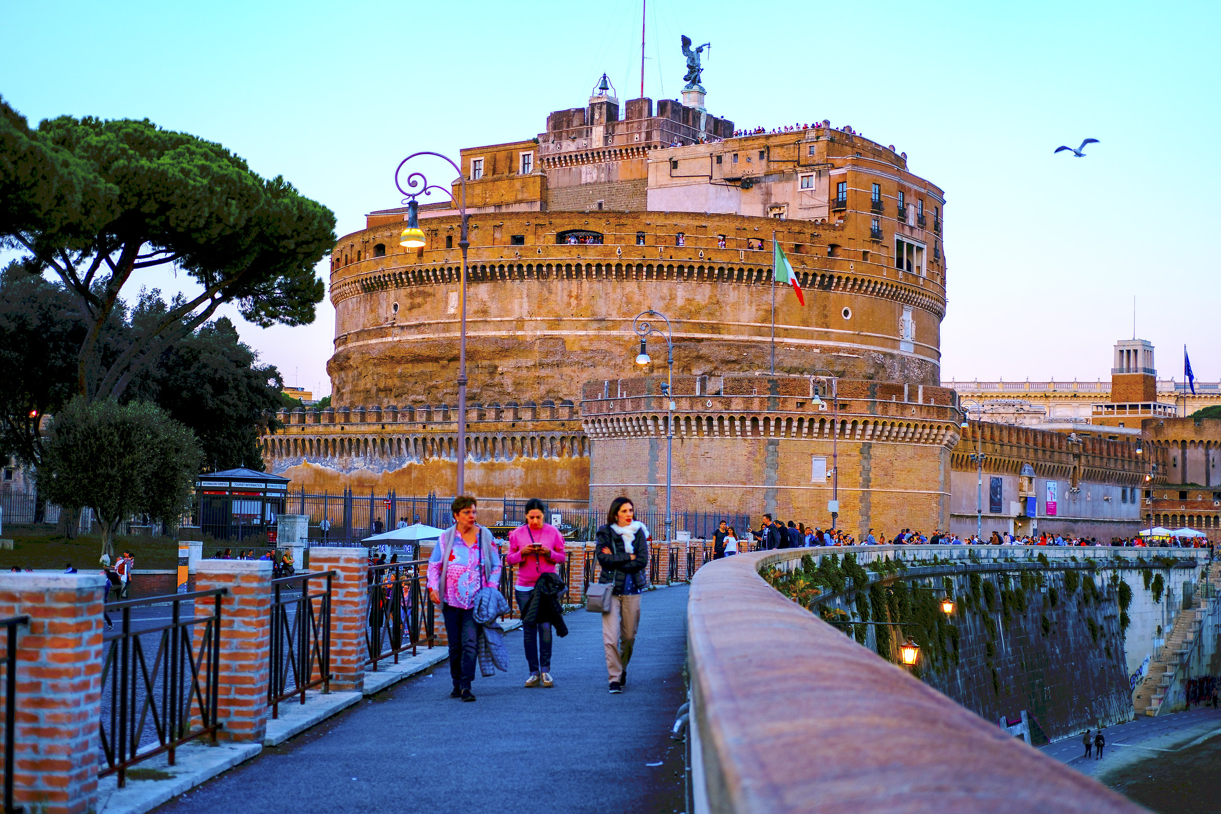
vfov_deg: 25.5
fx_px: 1797
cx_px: 610
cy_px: 407
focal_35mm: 53
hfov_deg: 37.5
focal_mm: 35
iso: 200
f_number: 2
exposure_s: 1/125
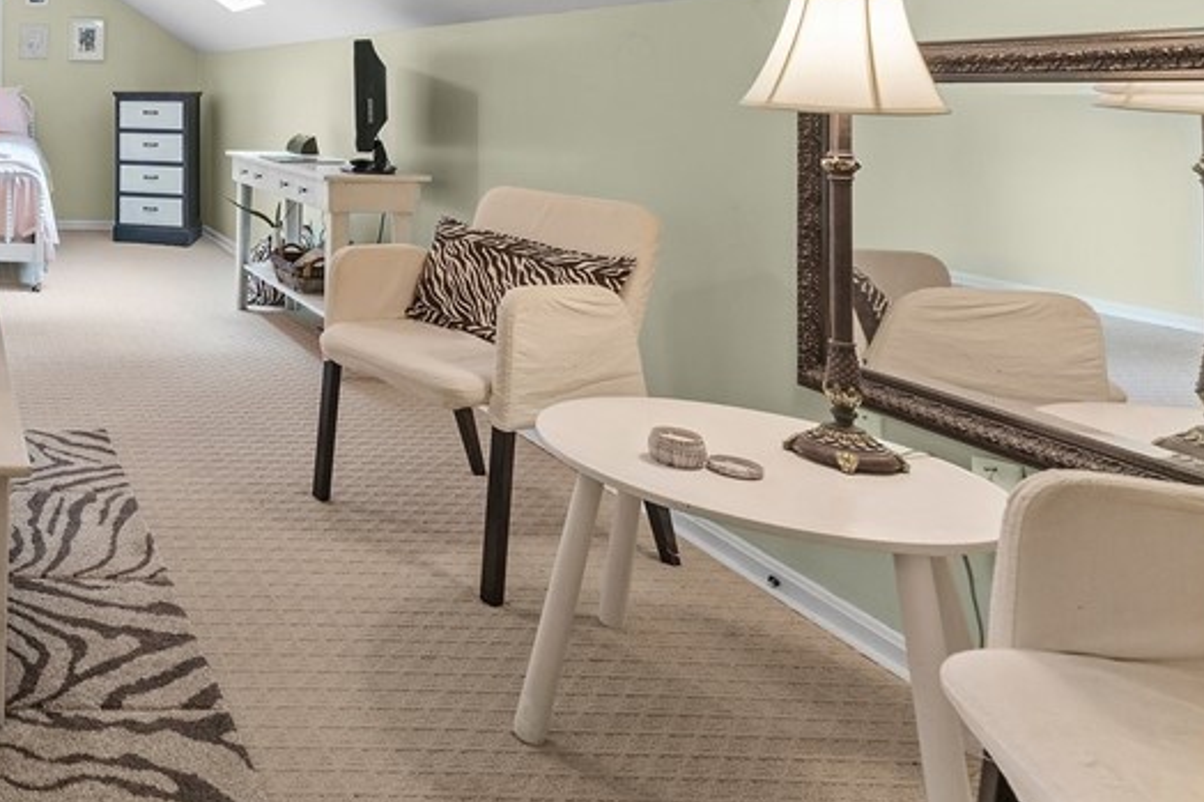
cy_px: 63
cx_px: -28
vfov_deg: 41.0
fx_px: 970
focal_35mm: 29
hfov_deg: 50.2
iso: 400
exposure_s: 1/4
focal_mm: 14
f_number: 8
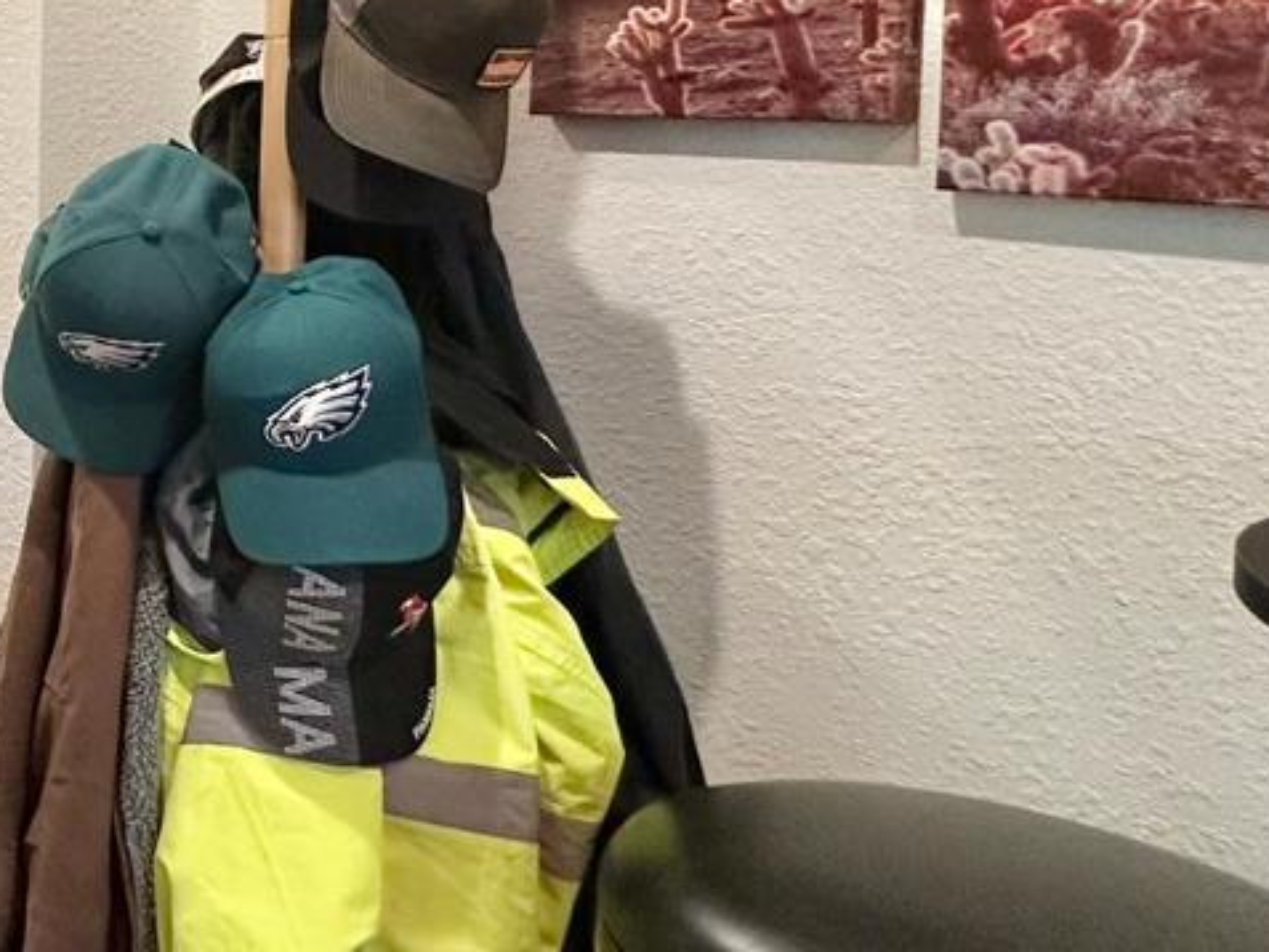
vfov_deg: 31.8
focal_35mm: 44
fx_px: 1613
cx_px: -444
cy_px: 150
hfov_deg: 31.3
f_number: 2.2
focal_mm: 2.22
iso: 200
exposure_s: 1/60
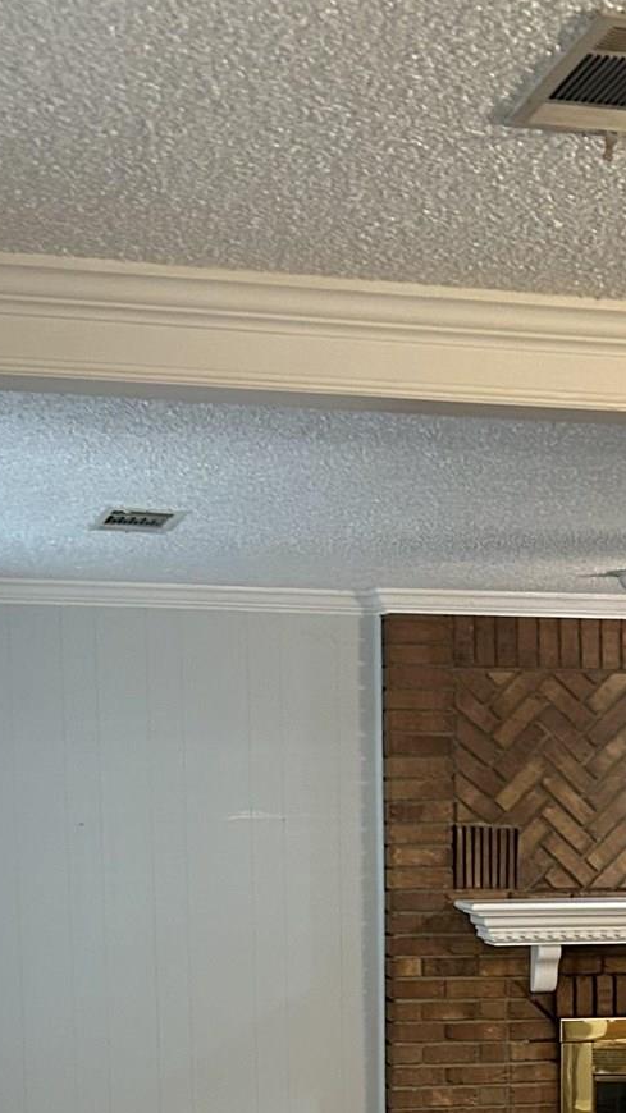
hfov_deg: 16.0
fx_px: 2214
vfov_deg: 26.6
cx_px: 515
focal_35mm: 75
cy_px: 1140
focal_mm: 5.7
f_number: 1.5
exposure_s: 1/60
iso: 320
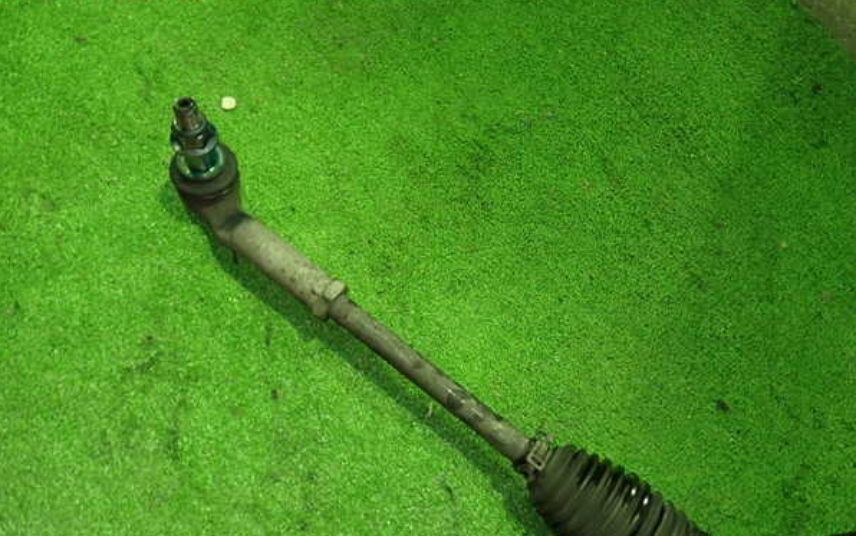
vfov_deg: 39.4
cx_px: 427
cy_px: 293
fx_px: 747
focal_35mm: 32
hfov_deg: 59.6
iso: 640
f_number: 2.3
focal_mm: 5.4
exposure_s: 1/30
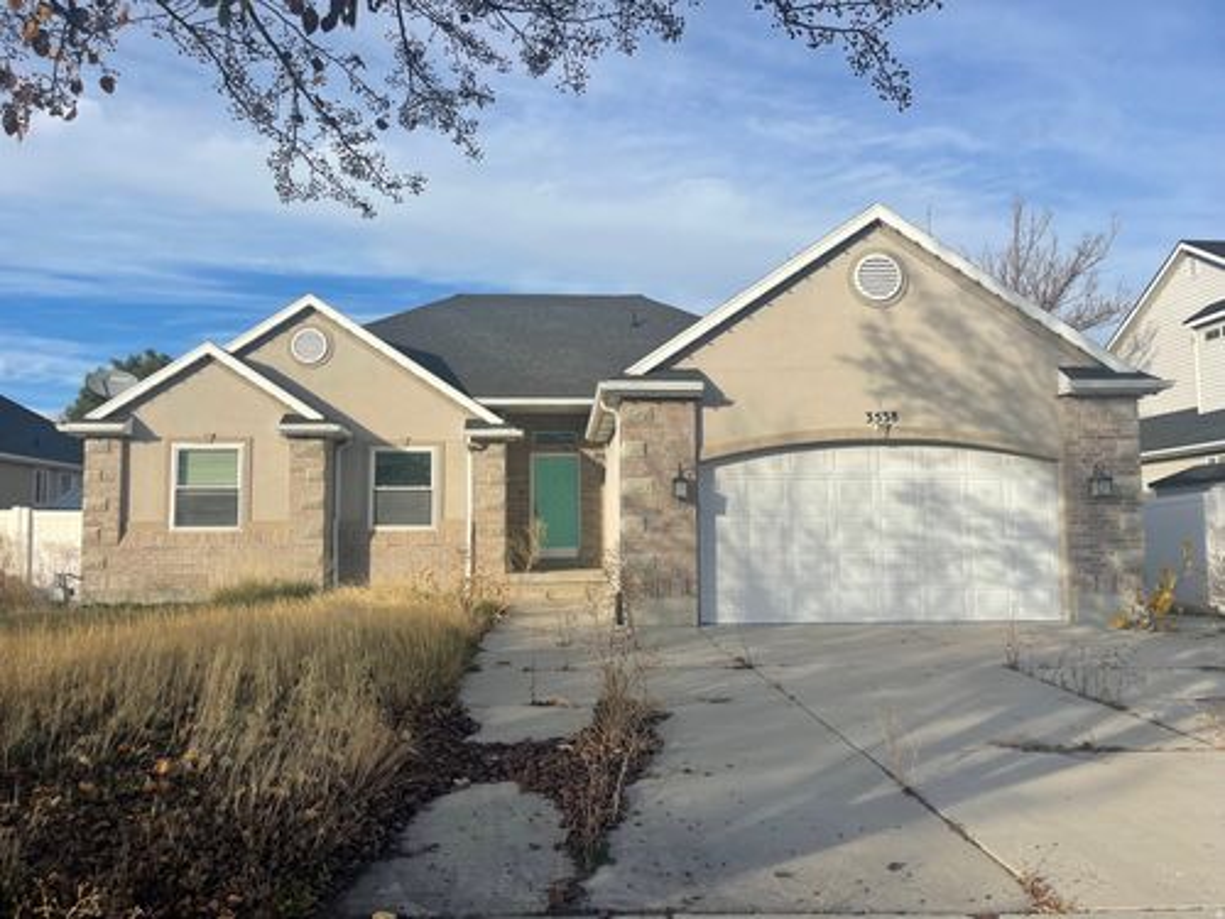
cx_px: 612
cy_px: 460
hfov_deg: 69.4
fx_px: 885
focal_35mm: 25
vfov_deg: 54.9
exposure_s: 1/3086
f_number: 1.6
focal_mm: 5.1
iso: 32
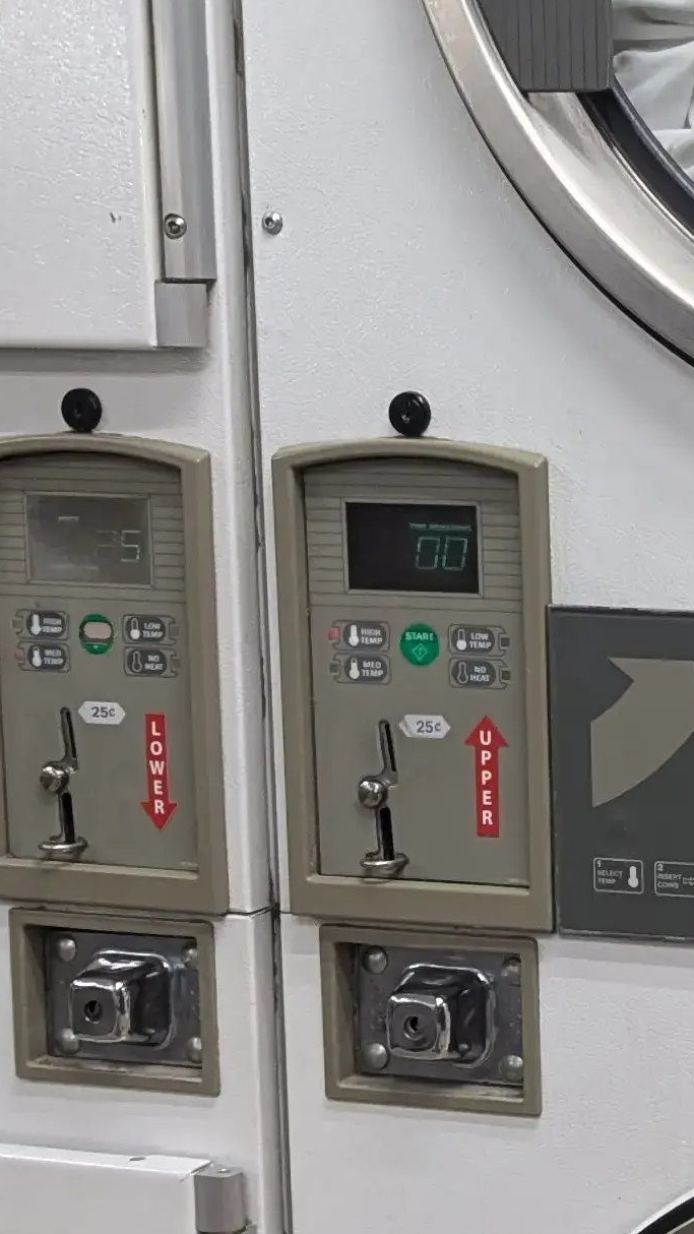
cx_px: 1046
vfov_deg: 24.1
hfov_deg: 13.0
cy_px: 782
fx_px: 2879
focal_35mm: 88
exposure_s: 1/120
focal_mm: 6.81
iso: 215
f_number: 1.85
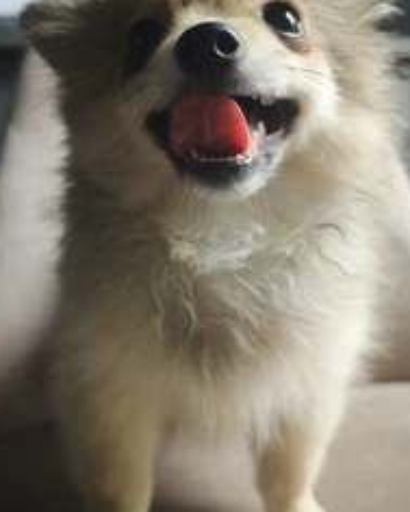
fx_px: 576
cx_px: 195
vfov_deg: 47.8
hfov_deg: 39.2
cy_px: 223
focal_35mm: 38
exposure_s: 1/500
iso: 3200
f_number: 2
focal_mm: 8.72
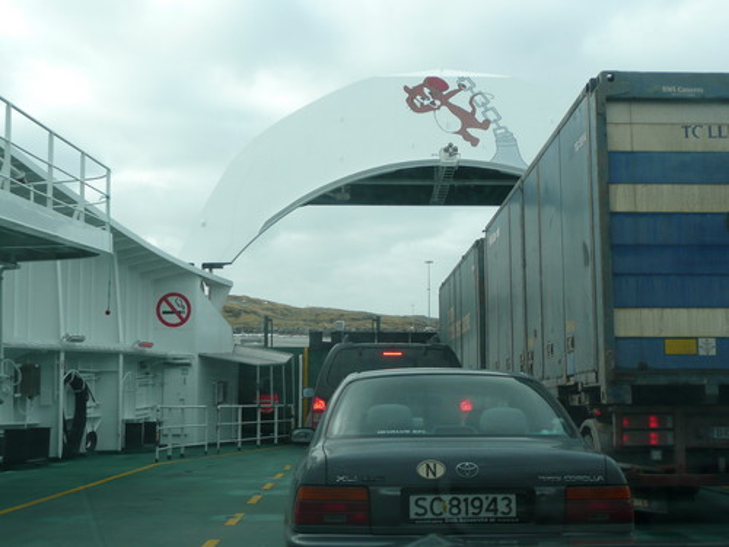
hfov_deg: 39.7
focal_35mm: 48
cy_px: 274
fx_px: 1011
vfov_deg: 30.3
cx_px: 364
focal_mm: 7.8
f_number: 4.2
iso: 100
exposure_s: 1/200
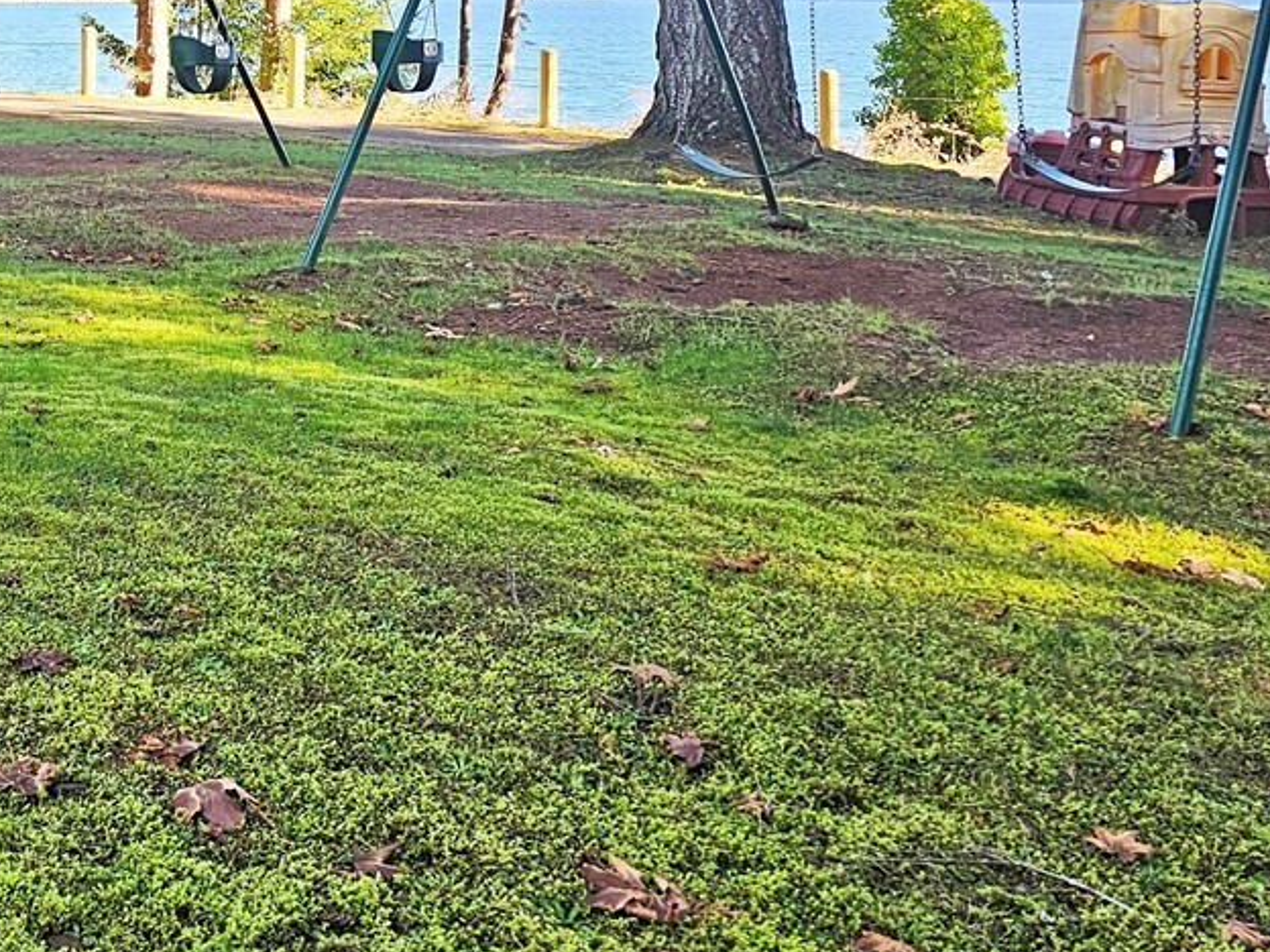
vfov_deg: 23.2
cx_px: 0
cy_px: -122
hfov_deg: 30.4
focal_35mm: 59
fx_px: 2165
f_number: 1.7
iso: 25
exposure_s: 1/180
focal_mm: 6.3
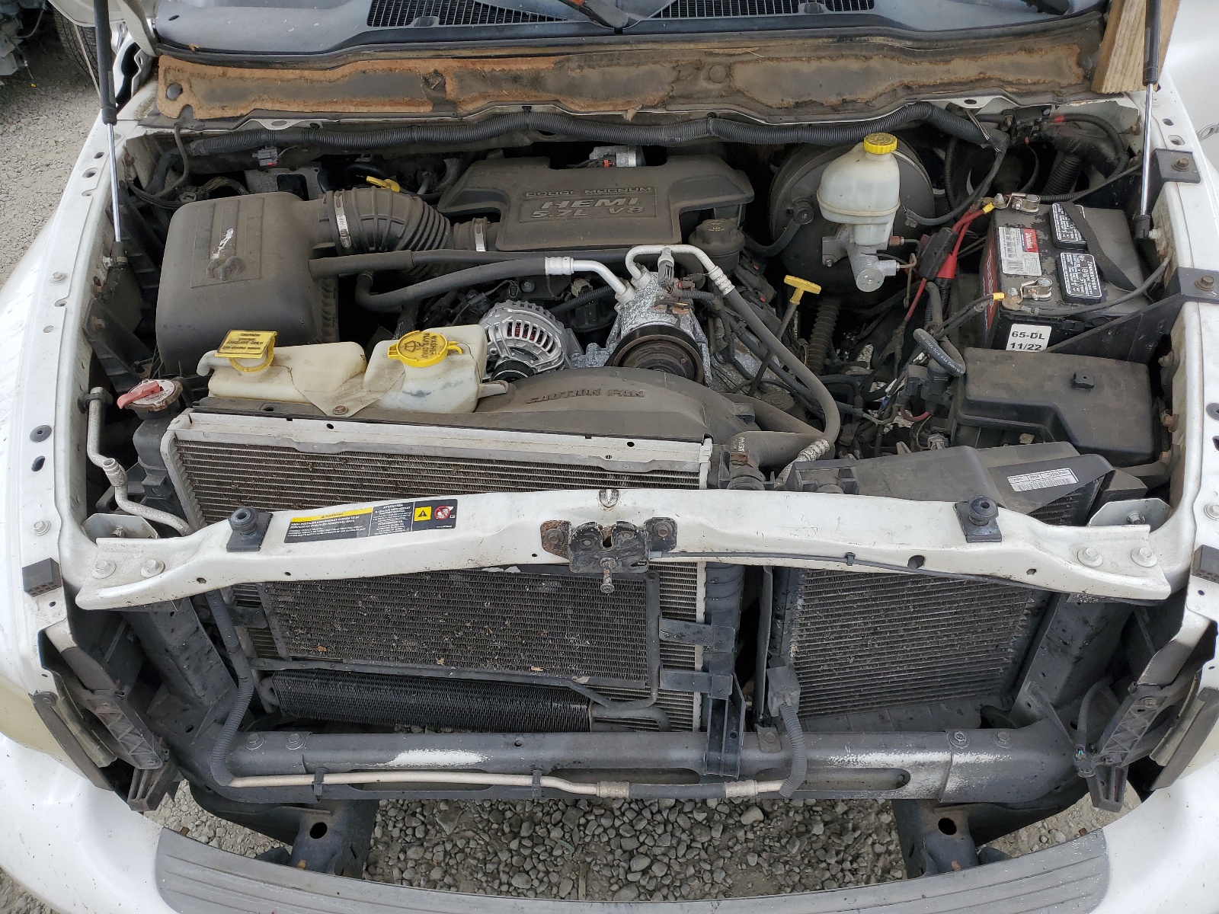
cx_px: 610
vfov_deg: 53.1
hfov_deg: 67.3
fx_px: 916
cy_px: 457
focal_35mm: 26
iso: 50
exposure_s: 1/1000
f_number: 1.5
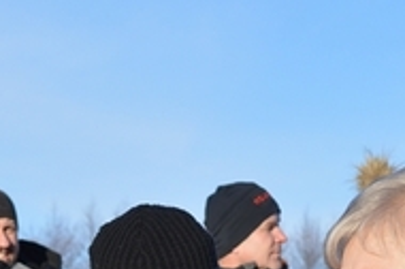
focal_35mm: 157
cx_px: 100
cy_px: 465
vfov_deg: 8.4
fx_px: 1763
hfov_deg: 13.1
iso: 100
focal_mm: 28
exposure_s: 1/500
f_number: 5.6
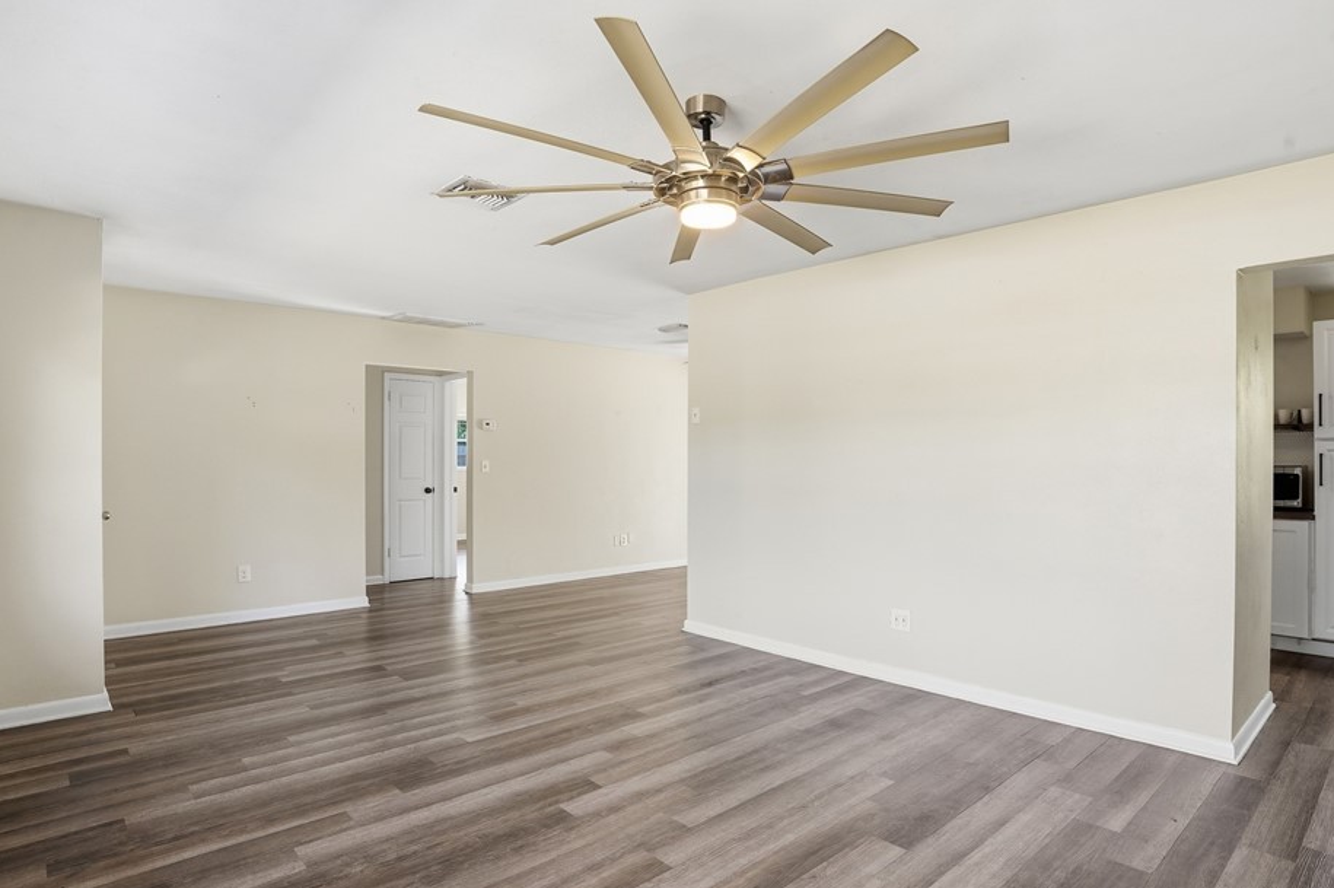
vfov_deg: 64.5
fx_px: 704
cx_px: 710
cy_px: 469
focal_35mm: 19
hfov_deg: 86.8
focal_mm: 16
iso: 400
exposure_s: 1/50
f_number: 9
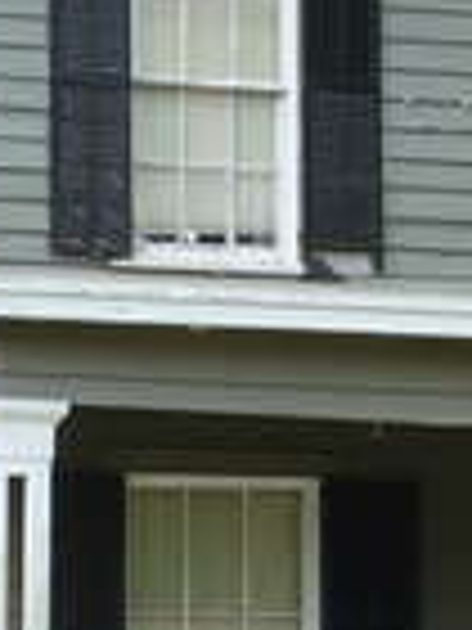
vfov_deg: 6.0
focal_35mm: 329
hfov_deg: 4.5
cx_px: 584
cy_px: 162
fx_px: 5981
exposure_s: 1/160
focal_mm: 40
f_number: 8
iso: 200
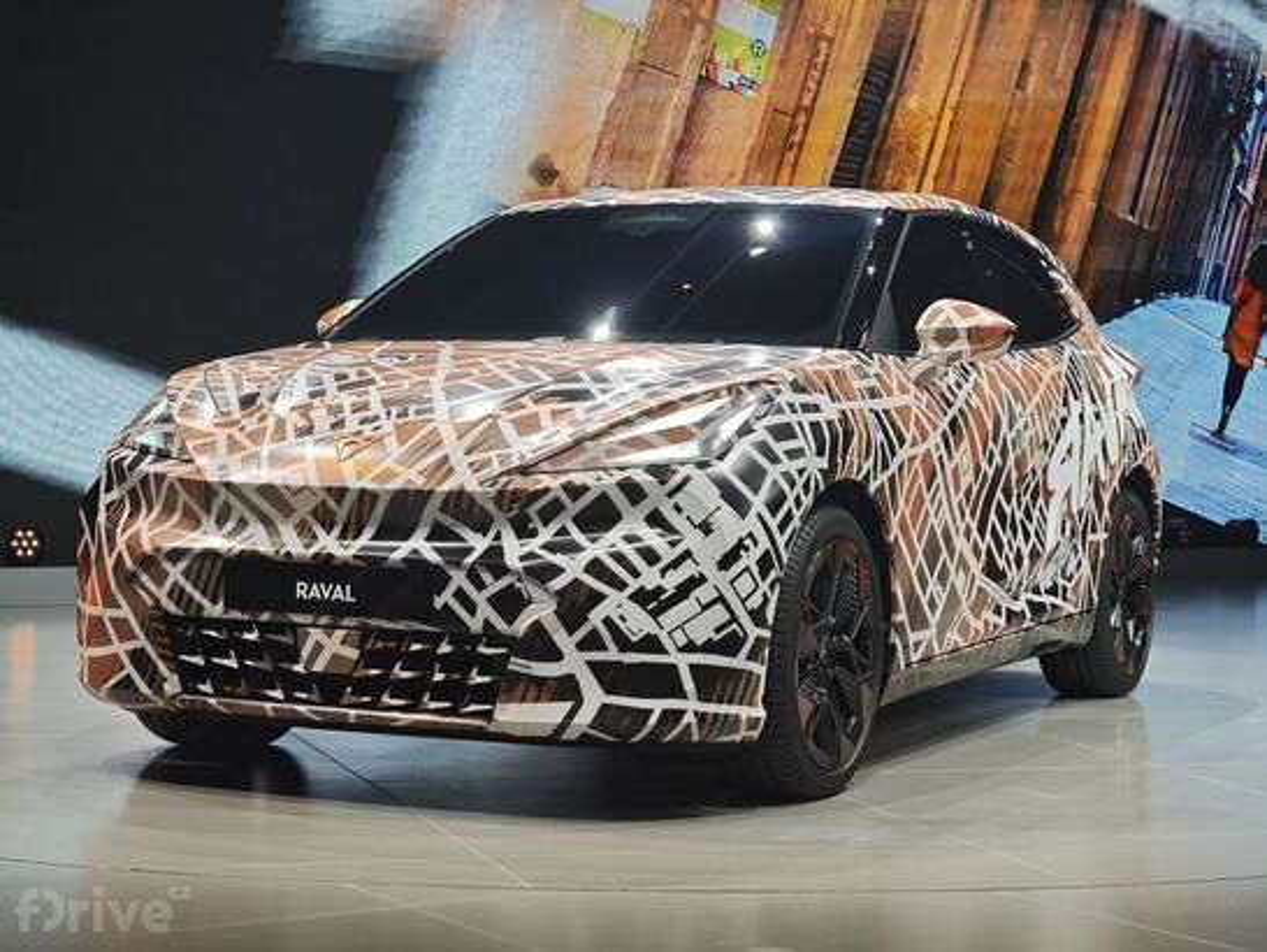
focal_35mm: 70
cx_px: 634
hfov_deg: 27.8
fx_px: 2563
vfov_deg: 21.0
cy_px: 476
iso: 250
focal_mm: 11.5
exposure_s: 1/295
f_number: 1.8
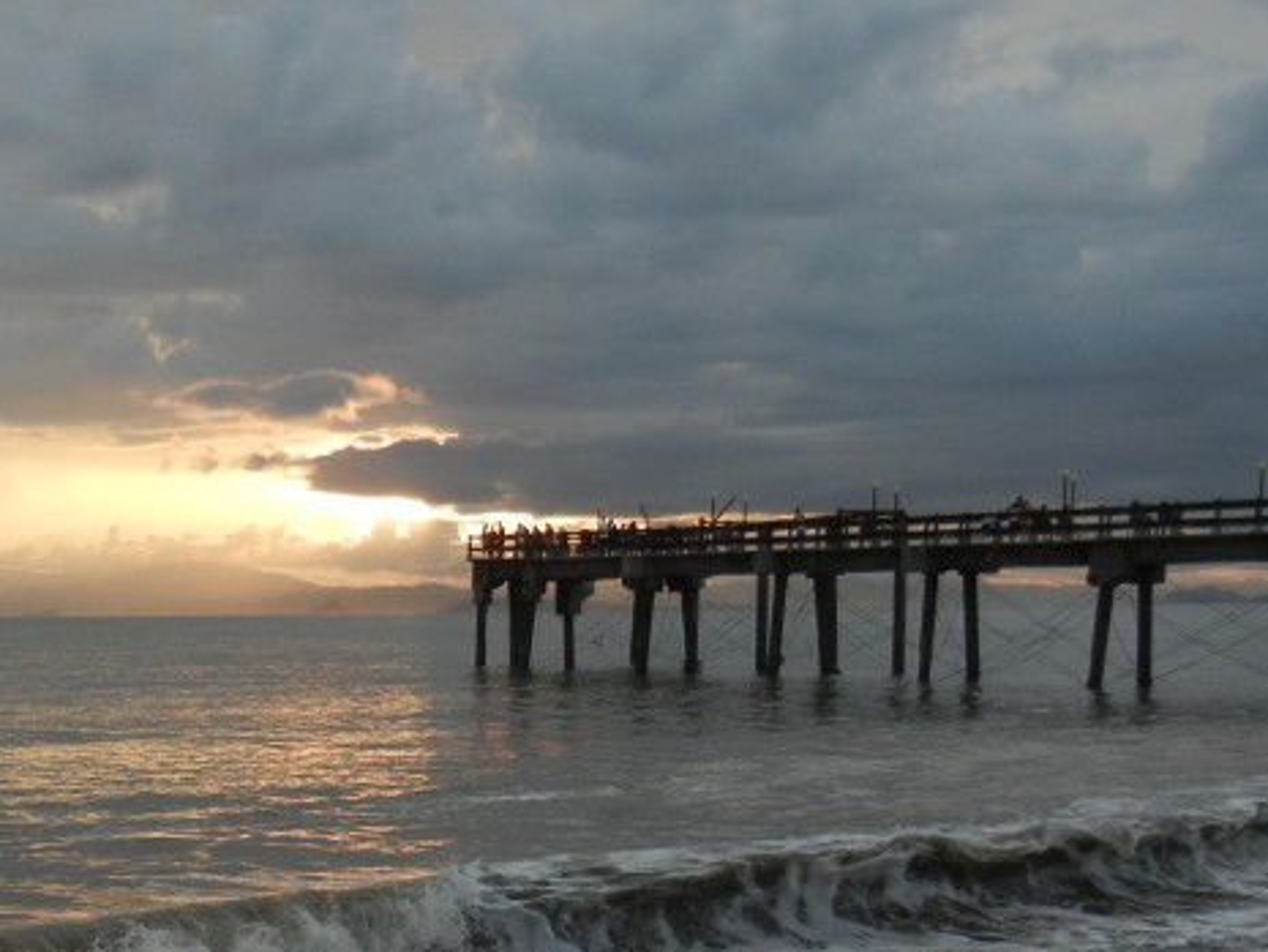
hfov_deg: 28.4
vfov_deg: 21.6
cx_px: 153
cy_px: 927
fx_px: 2418
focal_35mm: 66
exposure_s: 1/170
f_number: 3.5
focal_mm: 5.4
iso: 160
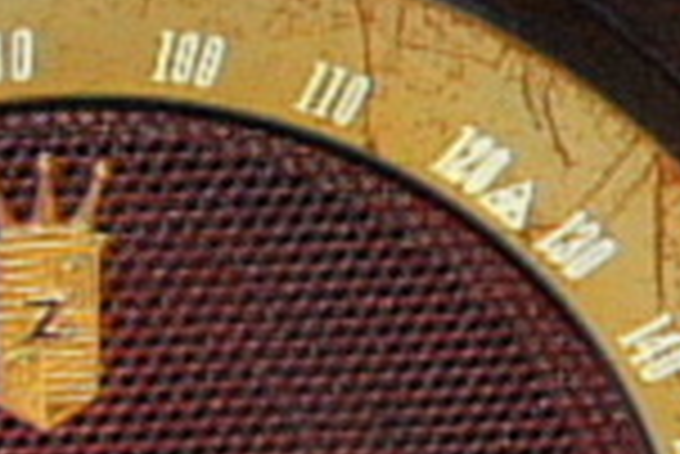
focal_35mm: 238
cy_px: 490
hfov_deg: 8.6
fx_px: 4500
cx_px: -50
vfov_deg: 5.8
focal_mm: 30
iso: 800
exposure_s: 1/60
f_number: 4.8
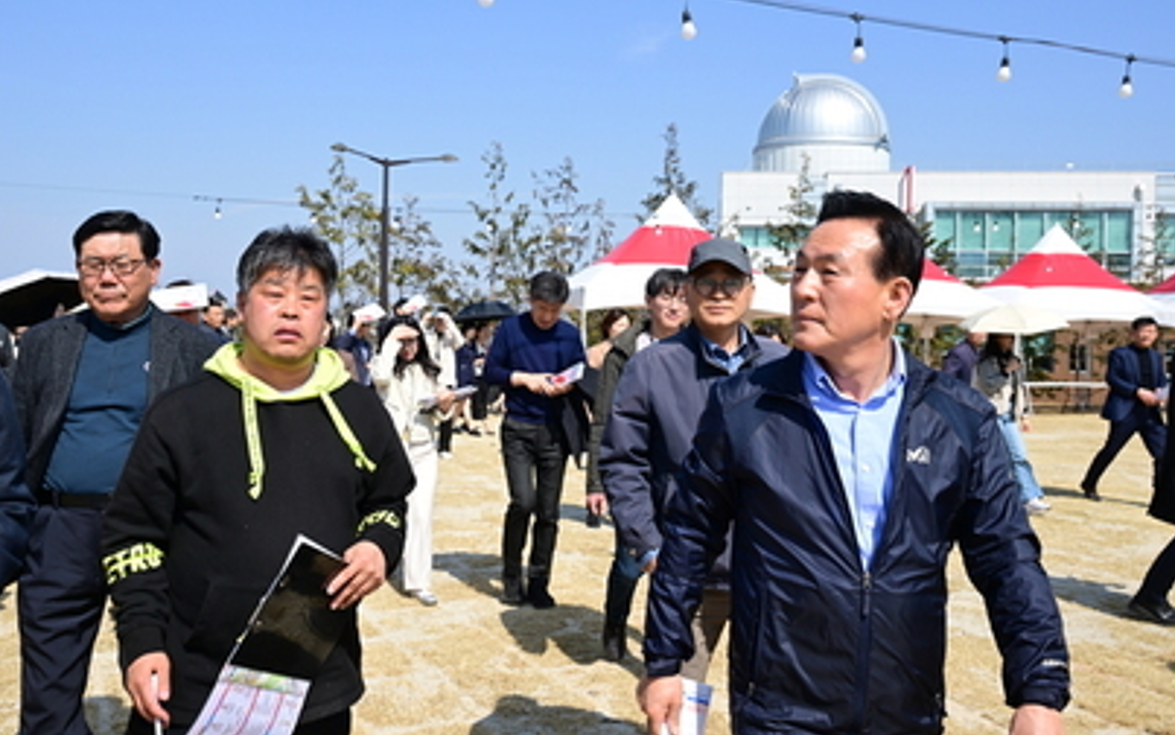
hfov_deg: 58.1
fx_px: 1057
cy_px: 327
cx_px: 563
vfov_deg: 38.3
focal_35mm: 33
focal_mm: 29
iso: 64
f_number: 9
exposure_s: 1/125
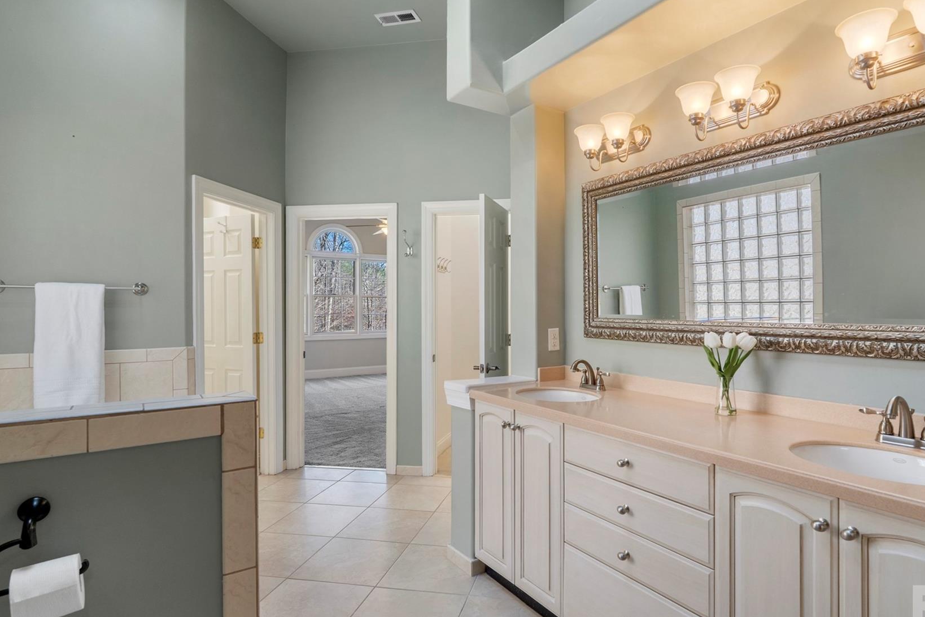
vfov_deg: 61.9
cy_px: 310
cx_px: 514
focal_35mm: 20
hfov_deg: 83.7
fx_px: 514
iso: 640
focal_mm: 16
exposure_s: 1/6
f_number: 8
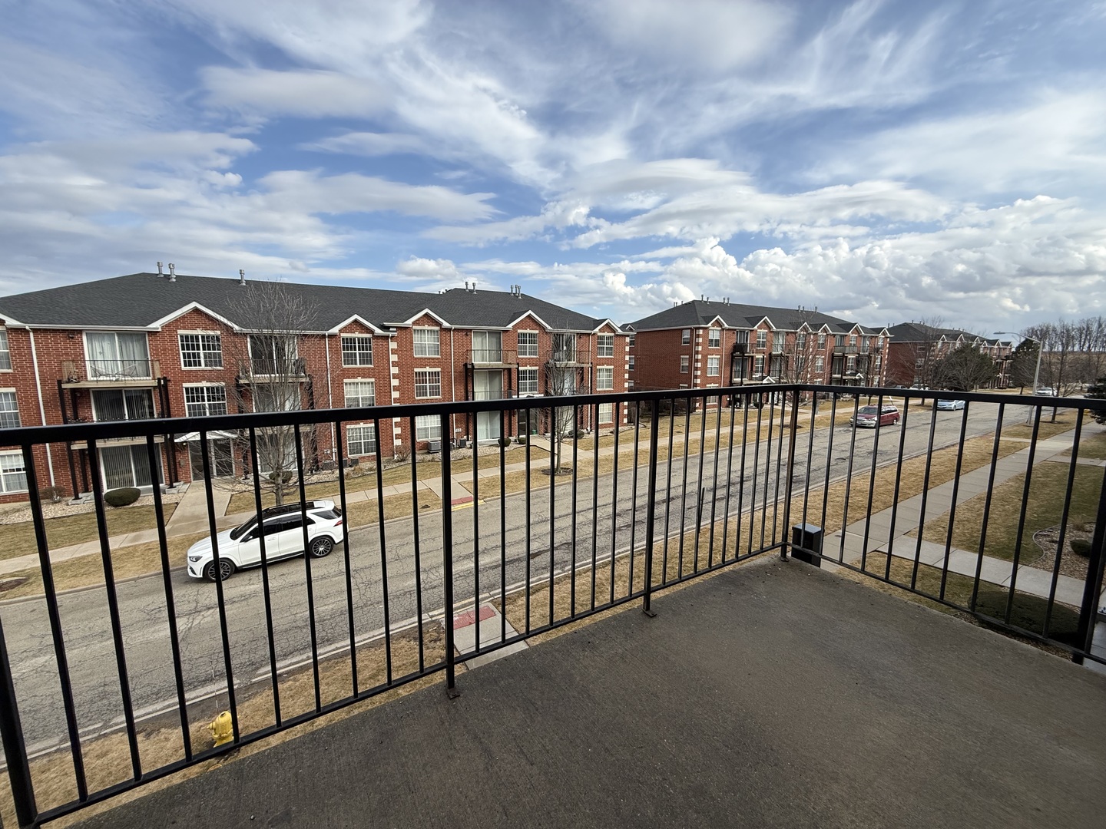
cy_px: 414
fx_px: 447
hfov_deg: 102.1
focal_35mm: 14
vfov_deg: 85.7
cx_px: 553
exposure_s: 1/1497
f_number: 2.2
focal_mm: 2.22
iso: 50
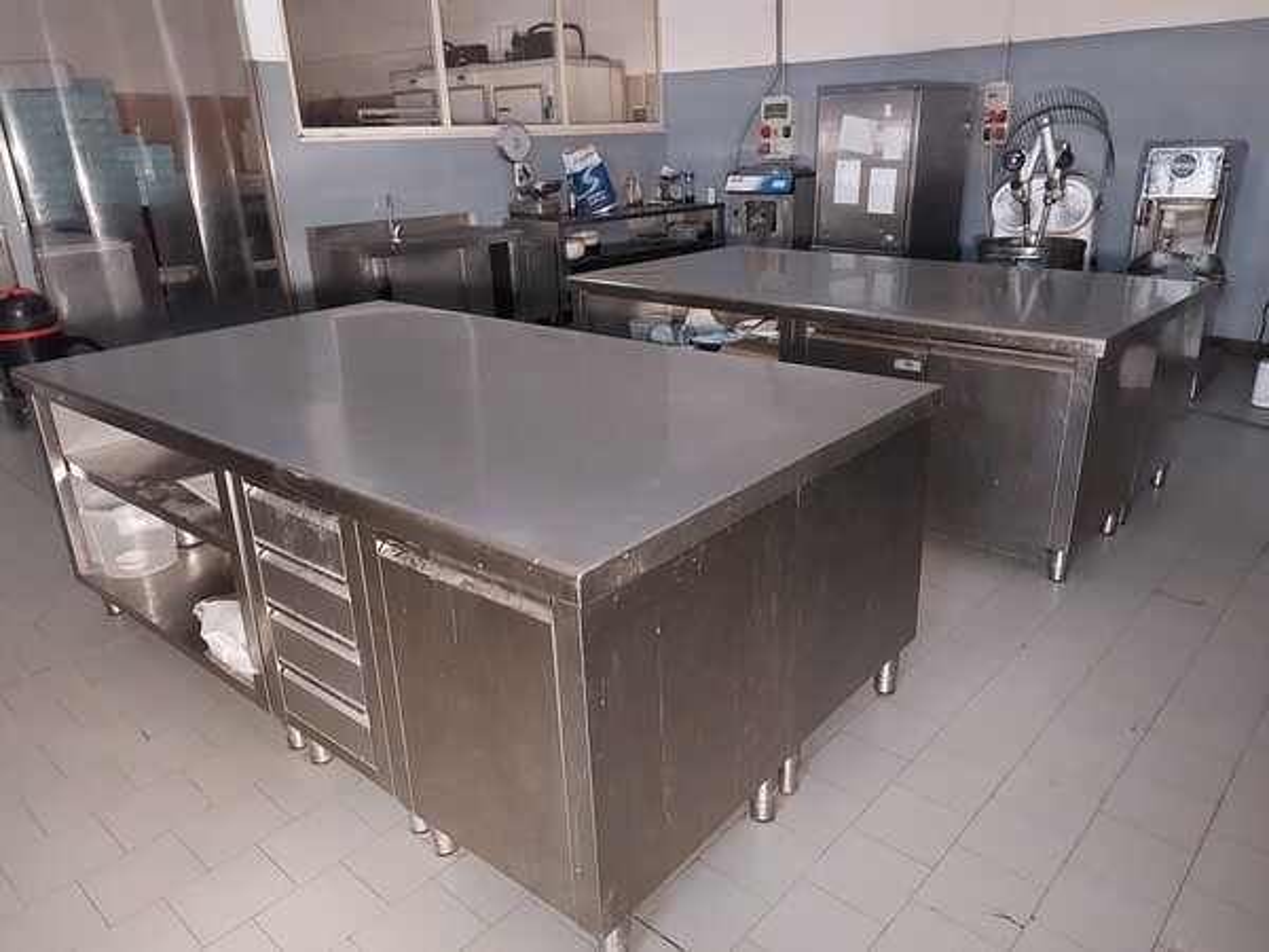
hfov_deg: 69.4
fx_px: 916
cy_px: 476
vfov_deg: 54.9
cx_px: 634
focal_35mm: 25
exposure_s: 1/15
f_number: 1.8
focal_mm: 5.23
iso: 1000
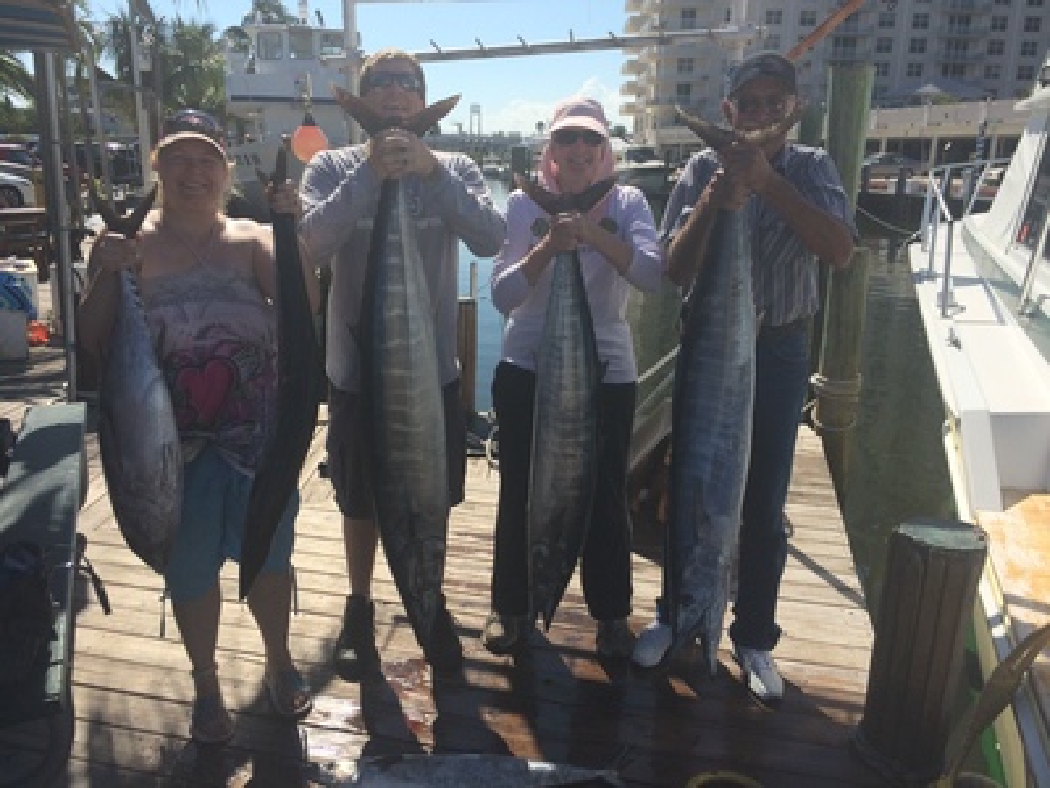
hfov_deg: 61.7
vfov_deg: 48.2
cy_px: 394
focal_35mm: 29
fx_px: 880
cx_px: 525
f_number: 2.2
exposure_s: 1/2740
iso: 32
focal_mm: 4.15
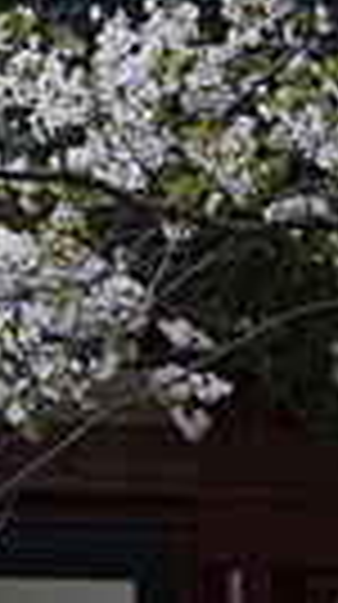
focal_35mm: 329
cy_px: -238
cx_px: -65
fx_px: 5262
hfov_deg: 3.7
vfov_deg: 6.5
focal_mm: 105
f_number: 5
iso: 100
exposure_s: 1/200
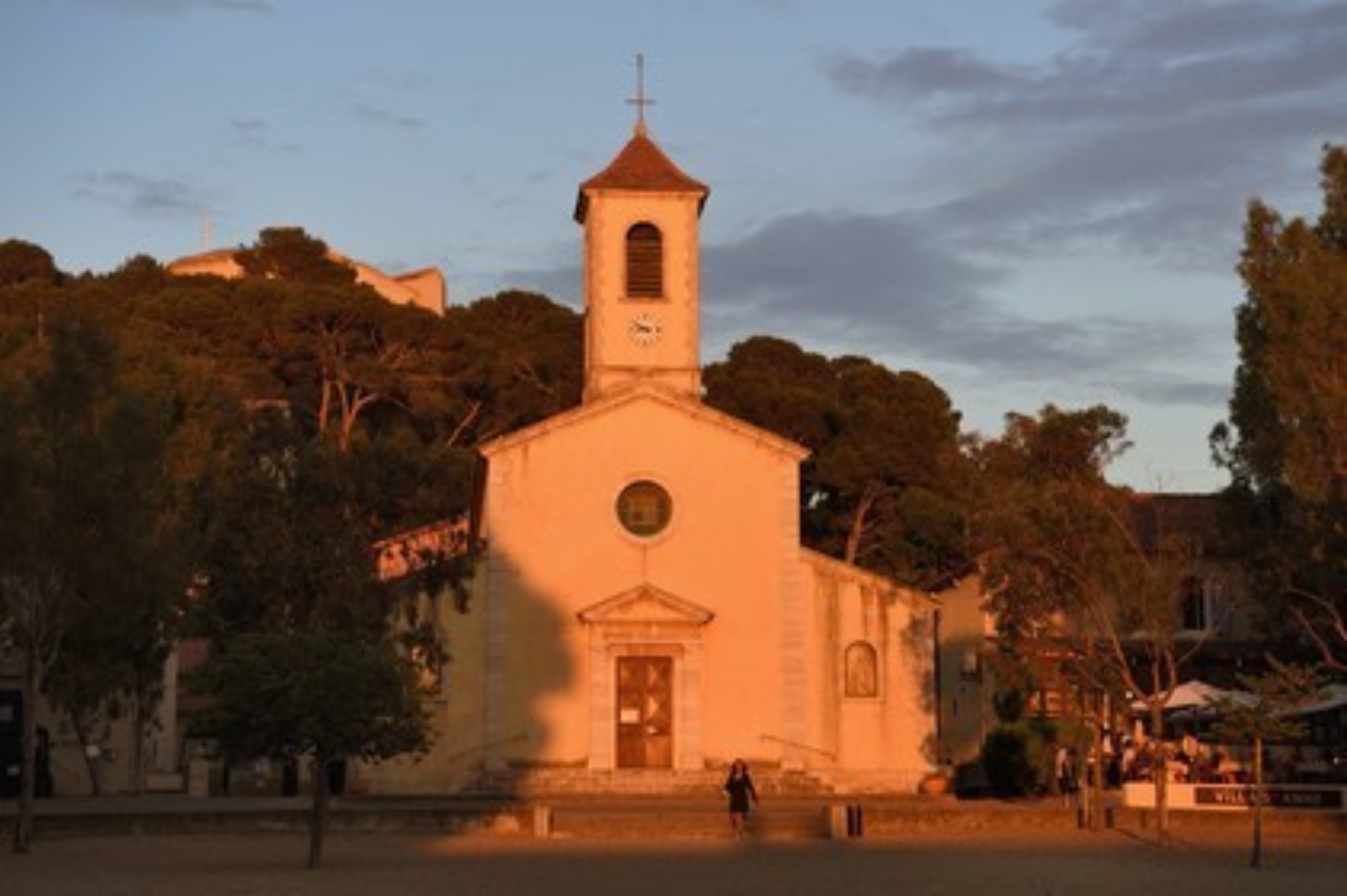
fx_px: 2617
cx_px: 674
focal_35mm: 70
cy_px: 448
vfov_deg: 19.4
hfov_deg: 28.9
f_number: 8
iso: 200
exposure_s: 1/160
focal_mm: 70
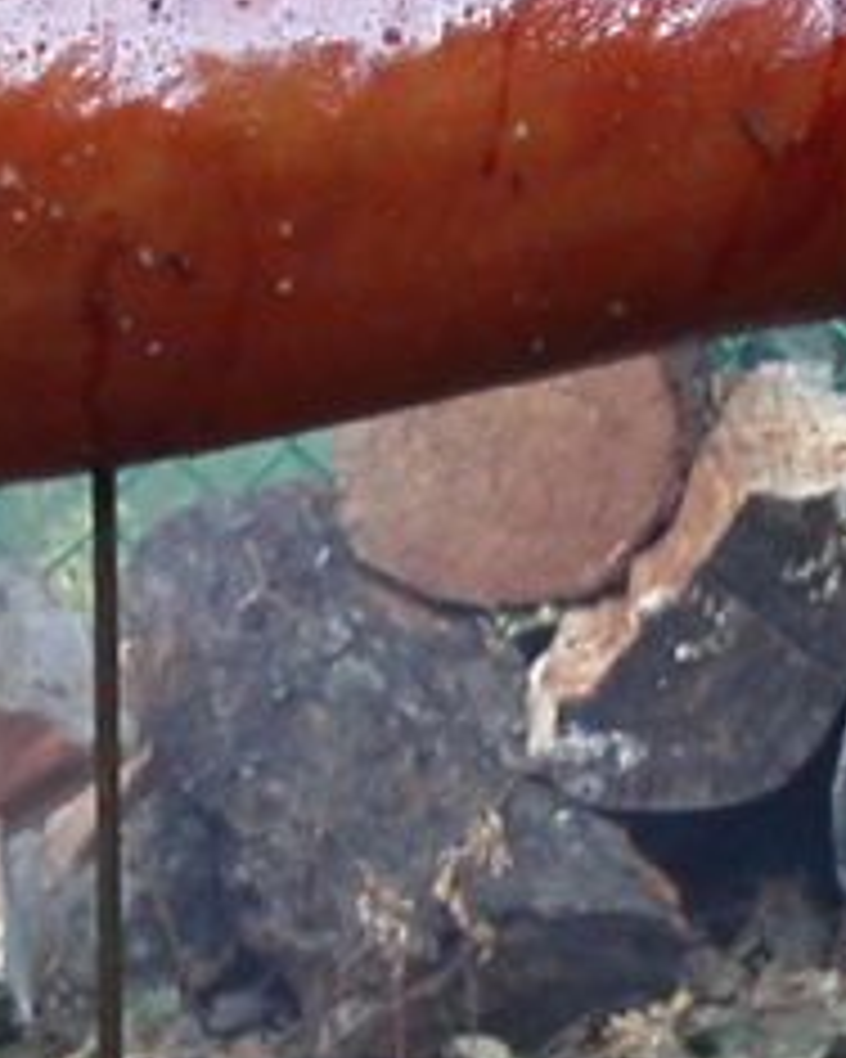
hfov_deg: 7.7
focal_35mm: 202
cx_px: 261
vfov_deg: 9.5
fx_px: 6322
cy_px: 972
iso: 100
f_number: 4
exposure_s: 1/60
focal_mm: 7.8
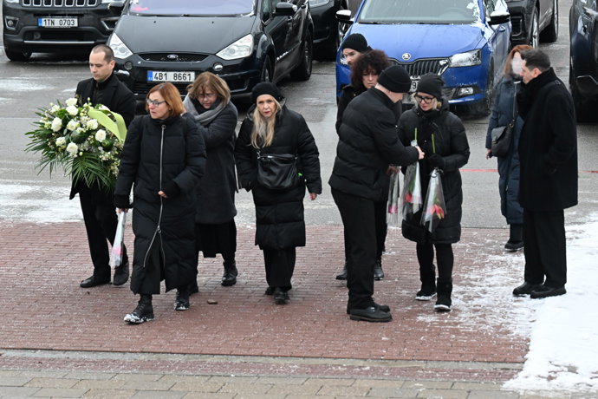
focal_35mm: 157
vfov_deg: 8.7
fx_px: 2608
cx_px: 299
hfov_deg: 13.1
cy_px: 200
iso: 1600
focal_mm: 105
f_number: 5
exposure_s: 1/250
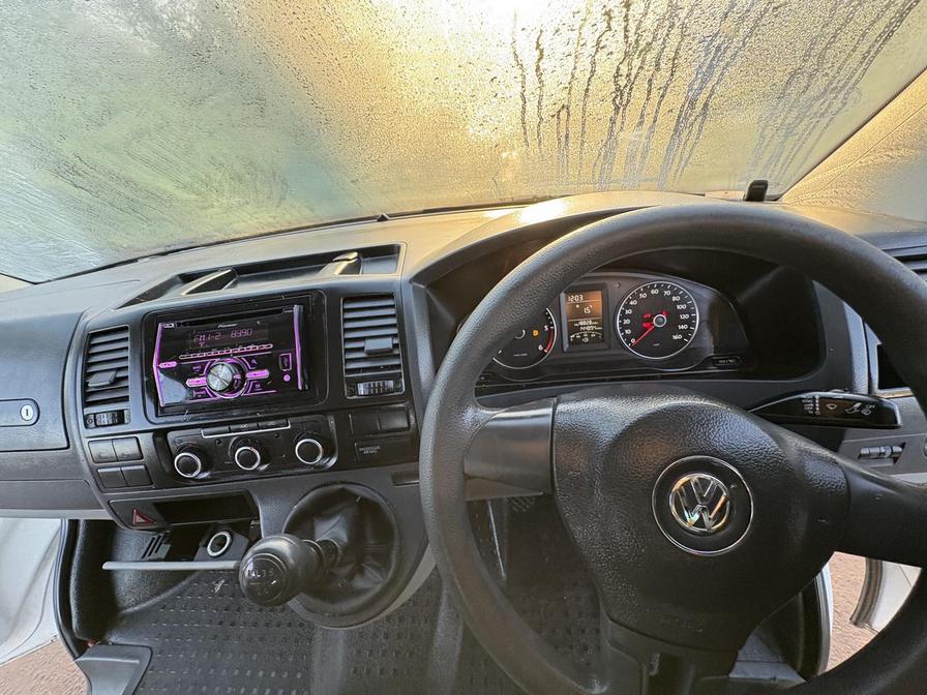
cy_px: 348
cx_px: 464
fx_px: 375
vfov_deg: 85.7
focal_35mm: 14
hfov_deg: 102.1
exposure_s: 1/60
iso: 250
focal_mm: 2.22
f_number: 2.2
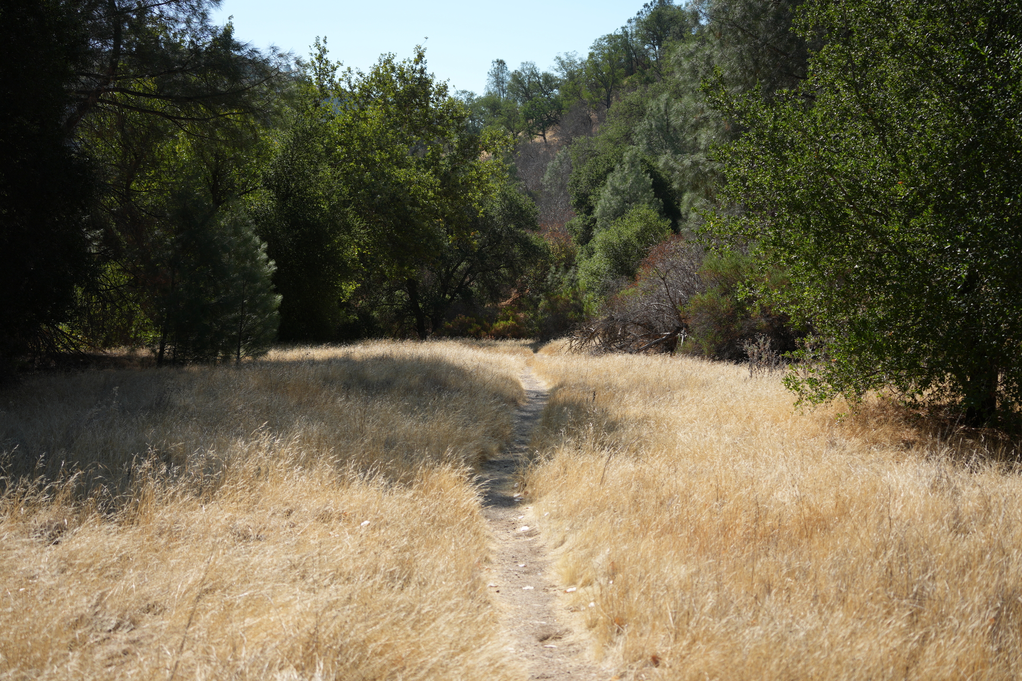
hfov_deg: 39.6
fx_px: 1419
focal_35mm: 50
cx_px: 511
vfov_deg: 27.0
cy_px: 340
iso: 200
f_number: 4.5
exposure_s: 1/1000
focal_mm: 50
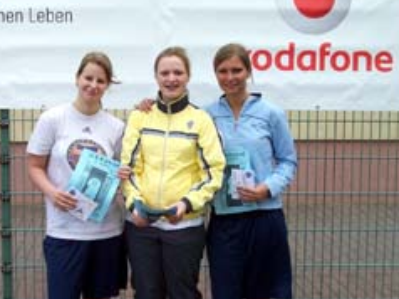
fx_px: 829
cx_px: 151
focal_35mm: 72
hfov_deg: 27.0
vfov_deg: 20.4
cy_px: 180
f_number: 4.8
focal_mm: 8
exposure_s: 1/350
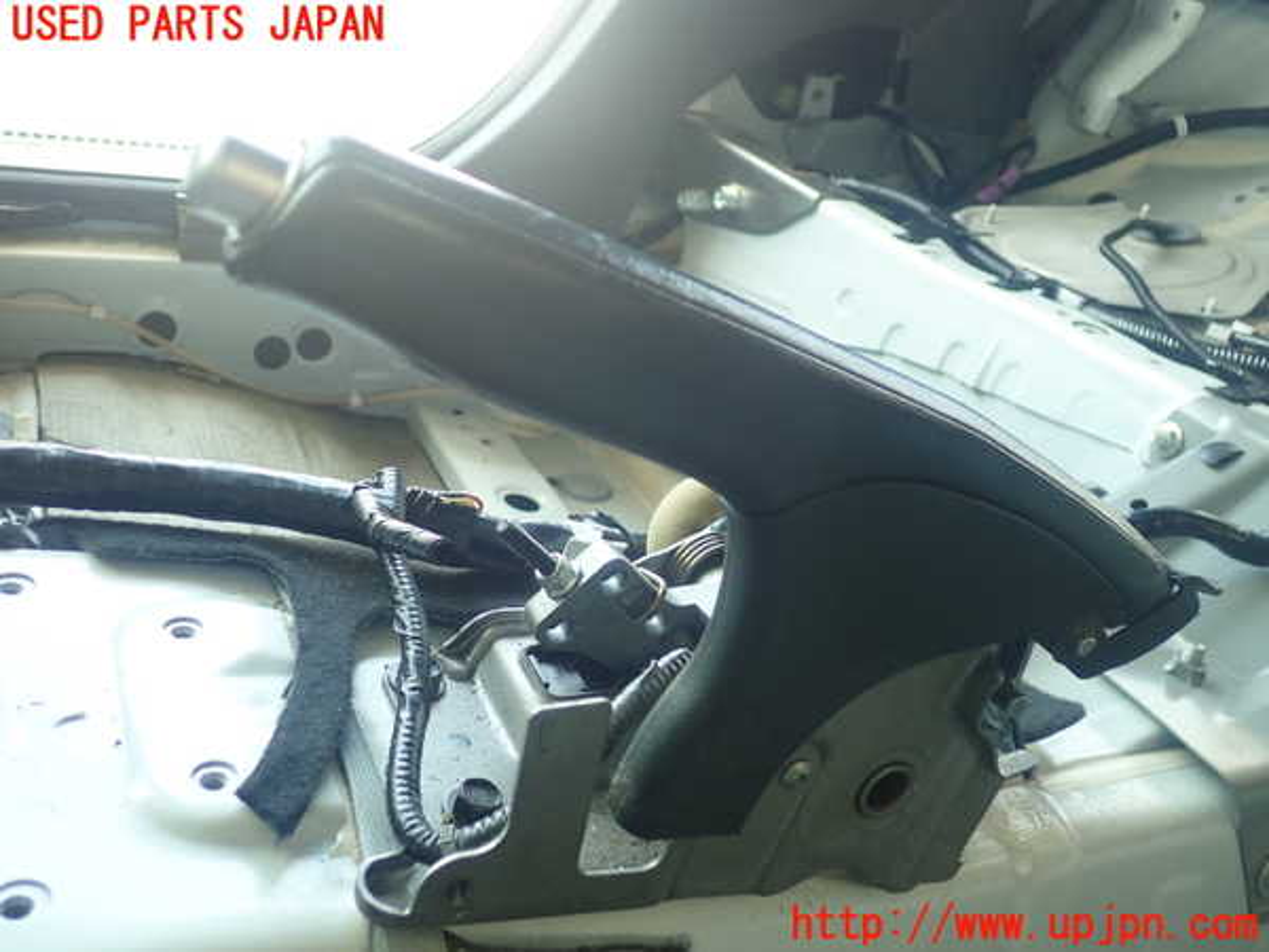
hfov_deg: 56.8
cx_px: 634
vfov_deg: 44.2
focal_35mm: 32
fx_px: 1173
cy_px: 476
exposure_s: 1/50
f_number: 2.4
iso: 200
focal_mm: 5.87
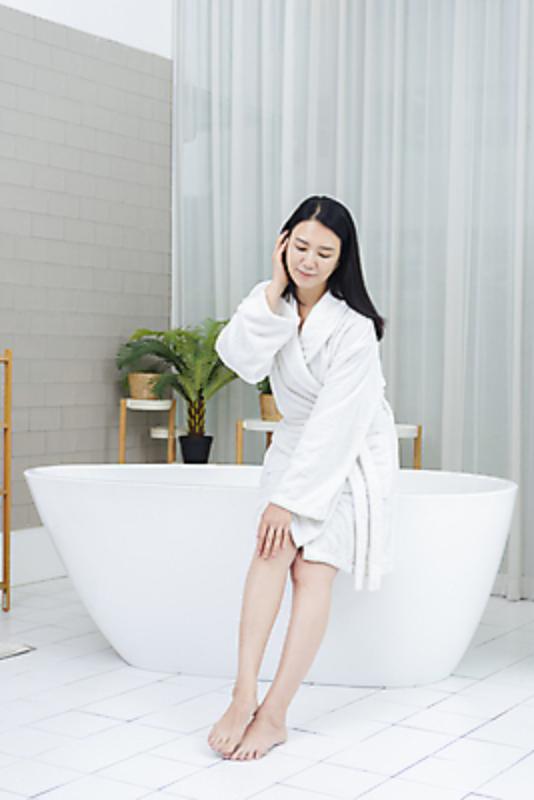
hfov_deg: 24.2
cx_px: 267
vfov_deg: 35.6
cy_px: 400
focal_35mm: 56
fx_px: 1245
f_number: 5.6
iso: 100
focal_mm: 56
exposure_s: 1/125
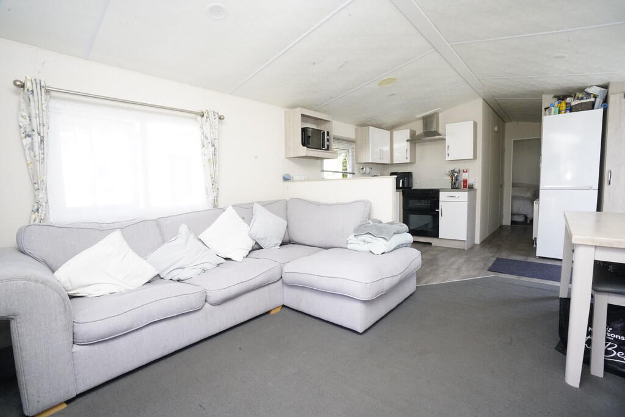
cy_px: 208
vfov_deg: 73.8
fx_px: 278
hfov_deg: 96.7
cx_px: 312
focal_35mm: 16
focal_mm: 16
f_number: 20
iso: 3200
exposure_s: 1/60
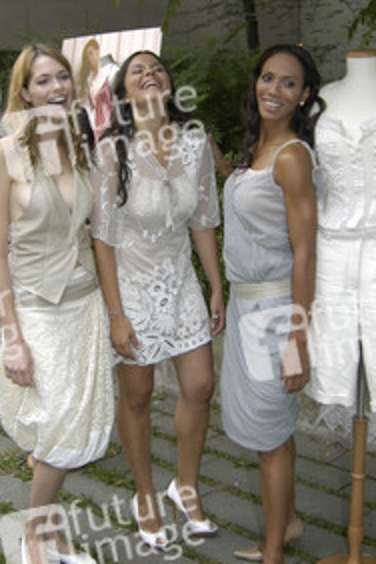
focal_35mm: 51
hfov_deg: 26.5
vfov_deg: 38.8
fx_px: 799
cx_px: 160
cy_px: 234
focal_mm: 24
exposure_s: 1/50
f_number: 4
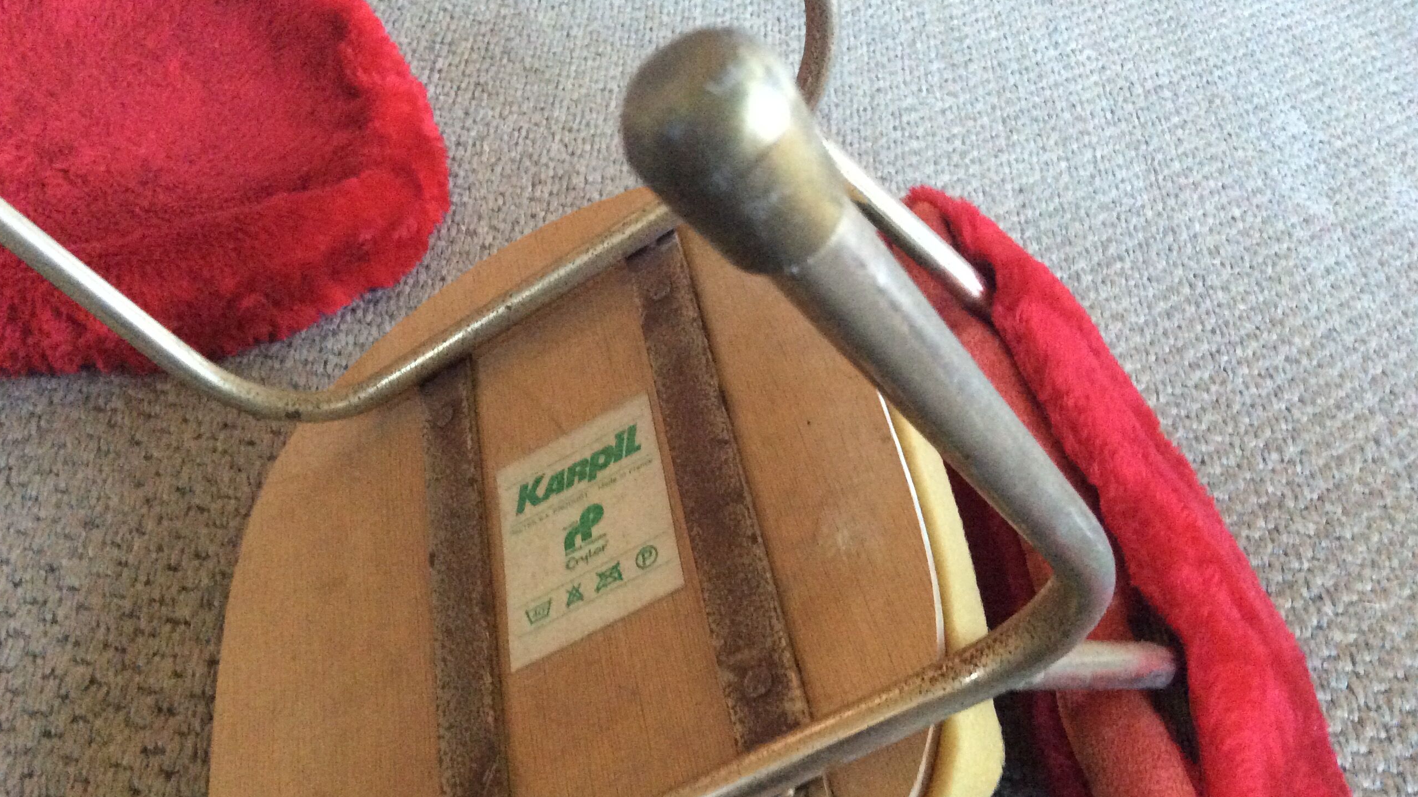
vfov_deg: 33.6
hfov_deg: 56.6
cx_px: 706
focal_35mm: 35
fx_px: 1316
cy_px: 469
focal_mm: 3.3
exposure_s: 1/17
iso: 400
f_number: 2.4
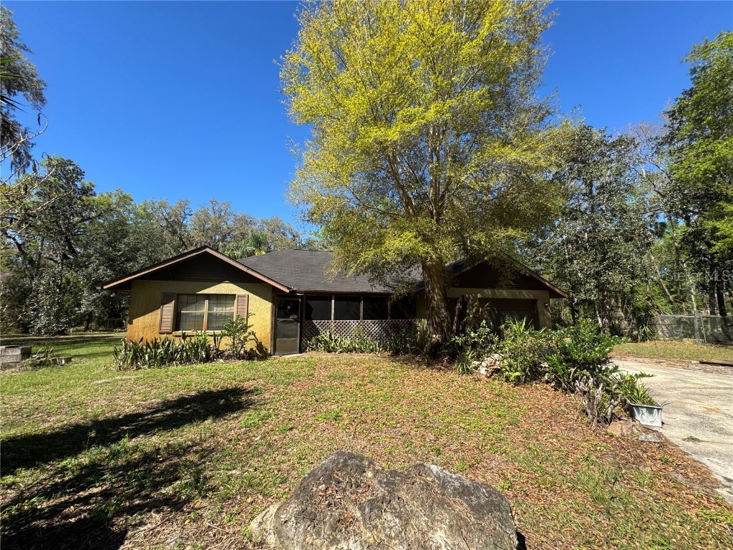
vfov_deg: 85.7
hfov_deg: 102.1
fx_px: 296
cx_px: 366
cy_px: 275
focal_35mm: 14
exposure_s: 1/756
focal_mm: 2.22
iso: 50
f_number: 2.2
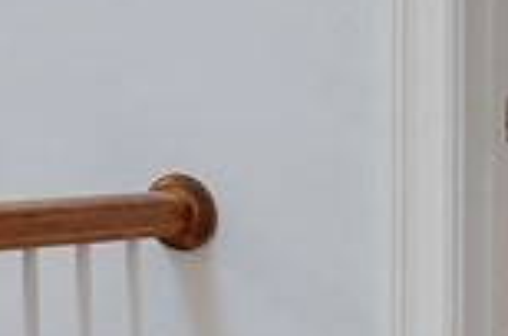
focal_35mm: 100
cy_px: -28
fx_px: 1408
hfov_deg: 15.2
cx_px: -590
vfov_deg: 13.4
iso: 100
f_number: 8
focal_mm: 10
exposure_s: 4
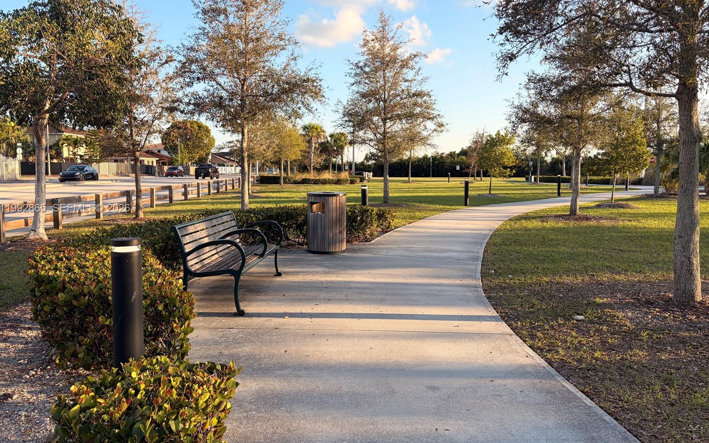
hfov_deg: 66.5
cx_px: 350
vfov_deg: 44.5
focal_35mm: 28
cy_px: 209
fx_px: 541
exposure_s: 1/850
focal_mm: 5.96
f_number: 1.6
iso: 50
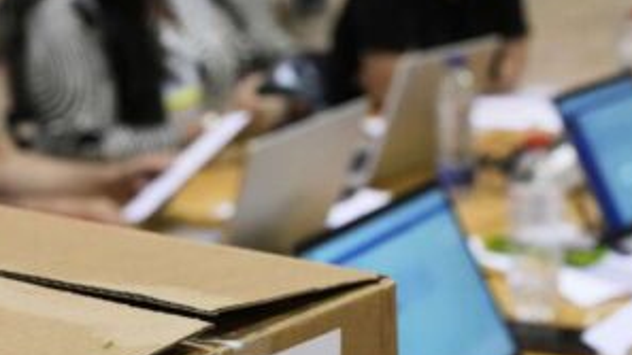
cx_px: 331
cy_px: 240
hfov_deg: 27.9
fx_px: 1274
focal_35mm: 76
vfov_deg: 15.8
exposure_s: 1/250
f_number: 4.5
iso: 4000
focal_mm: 35
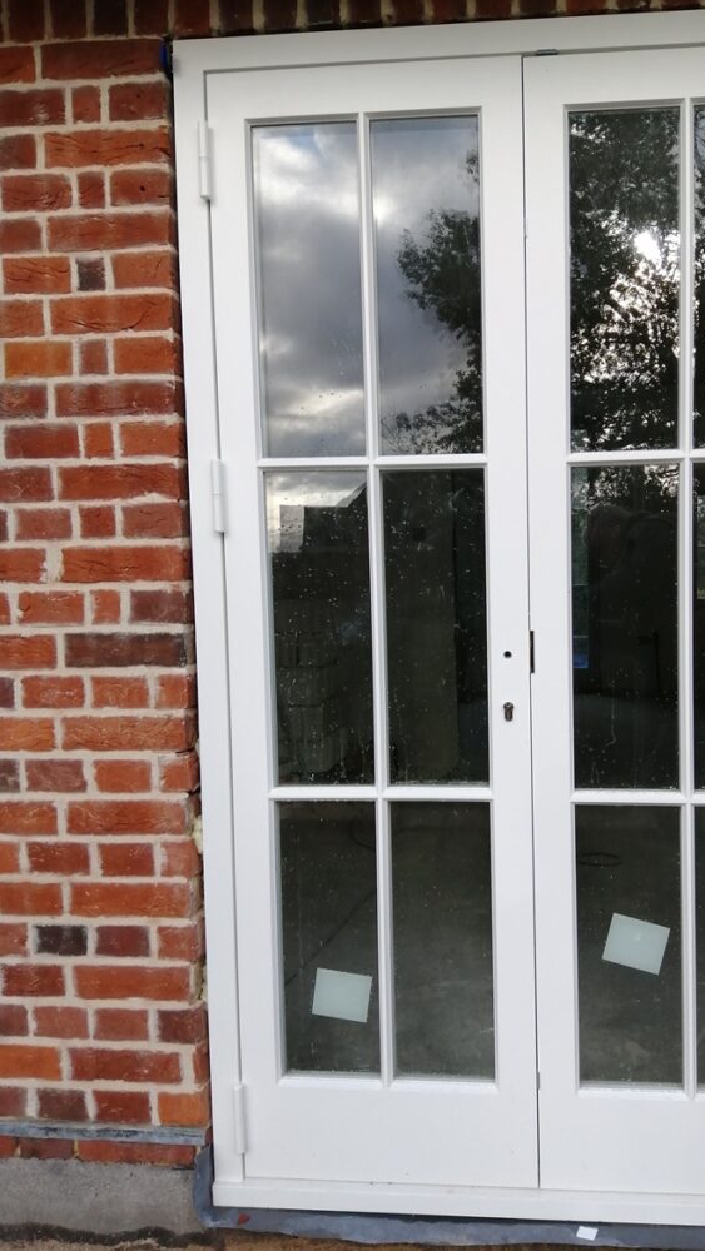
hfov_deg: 39.6
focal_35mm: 29
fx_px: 963
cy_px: 628
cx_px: 480
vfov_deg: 66.1
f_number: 1.8
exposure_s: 1/473
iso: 50
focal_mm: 3.6
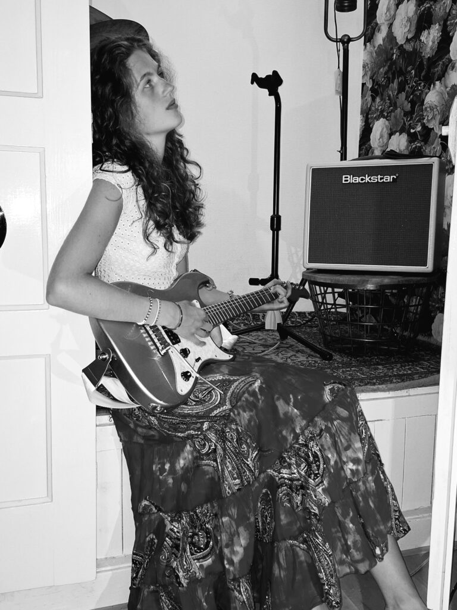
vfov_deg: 73.9
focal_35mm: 23
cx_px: 228
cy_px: 305
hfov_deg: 58.9
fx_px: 405
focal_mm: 5.54
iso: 400
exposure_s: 1/33
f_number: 1.8
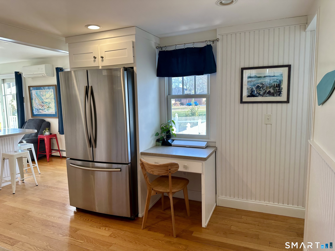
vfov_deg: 56.8
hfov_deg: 71.6
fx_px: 232
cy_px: 126
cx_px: 168
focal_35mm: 24
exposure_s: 1/120
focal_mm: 6.86
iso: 100
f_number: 1.78
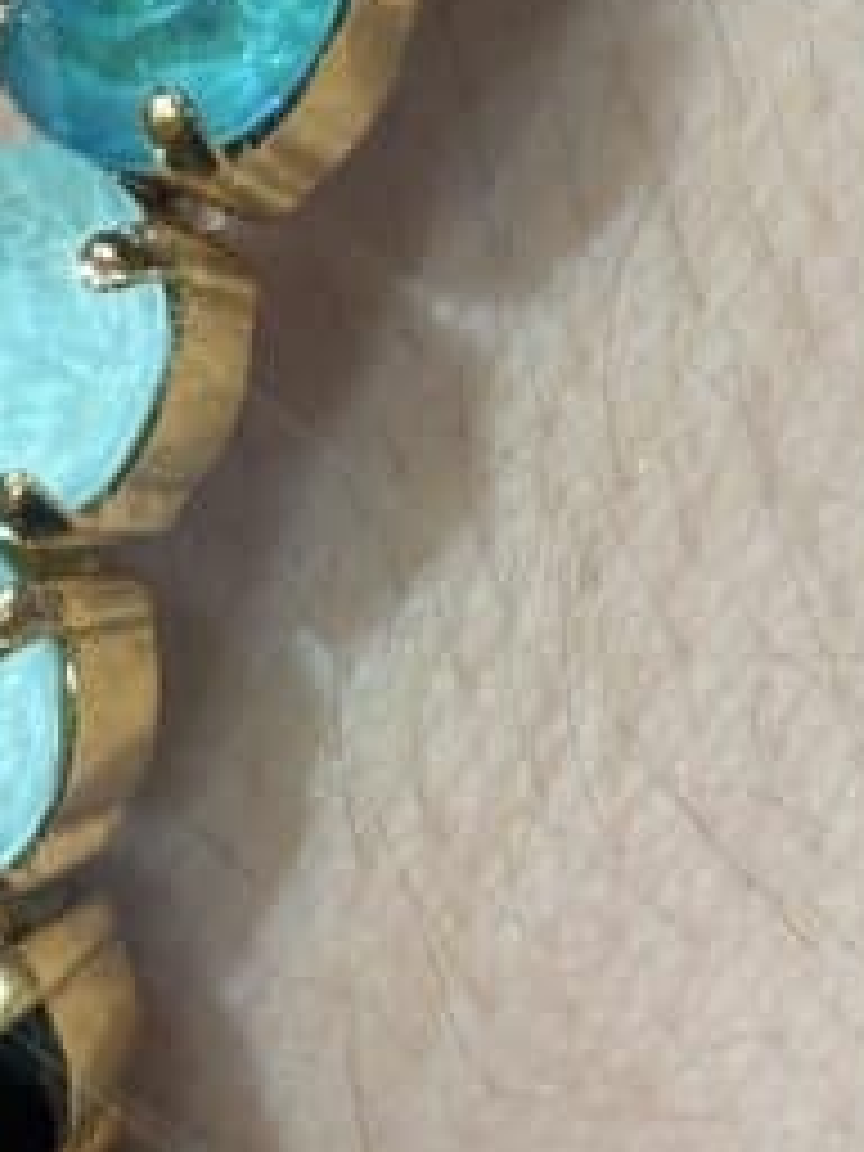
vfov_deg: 9.4
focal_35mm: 208
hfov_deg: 7.1
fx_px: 6922
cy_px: -32
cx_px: 423
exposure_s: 1/100
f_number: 1.6
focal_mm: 5.96
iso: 40
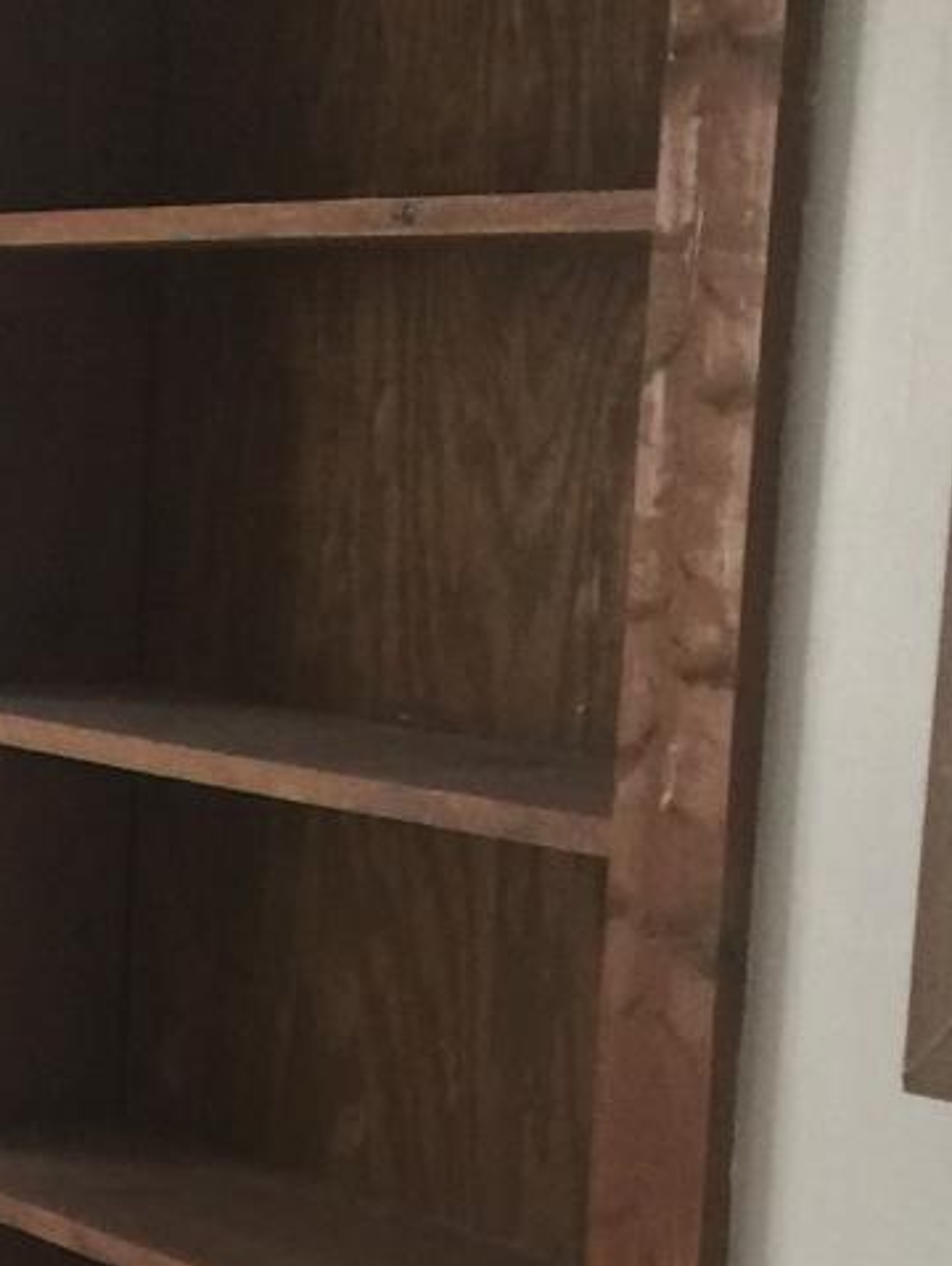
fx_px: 4431
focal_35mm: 121
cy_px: 1311
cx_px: -365
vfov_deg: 15.9
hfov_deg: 11.8
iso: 50
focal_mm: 4.15
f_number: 2.2
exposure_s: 1/30
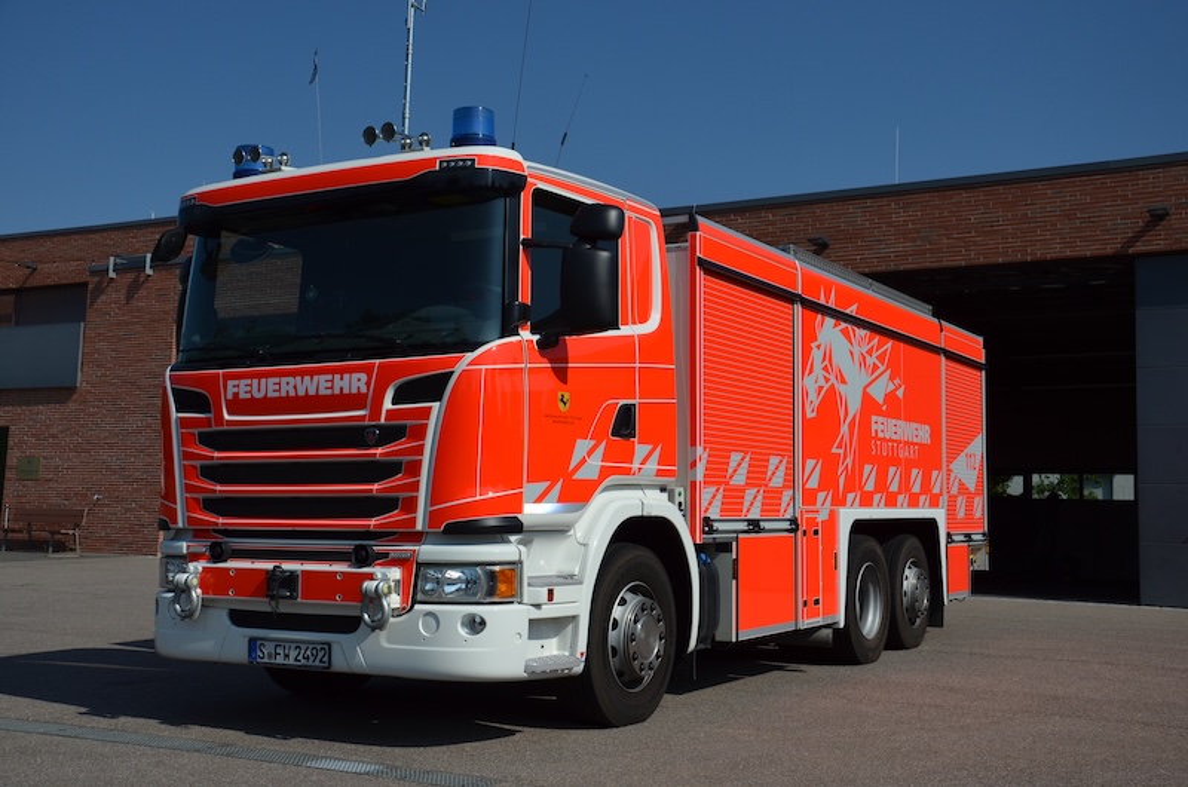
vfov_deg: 31.8
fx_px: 1383
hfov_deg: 46.5
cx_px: 594
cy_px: 394
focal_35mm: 42
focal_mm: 28
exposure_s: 1/4000
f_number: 7.1
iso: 400
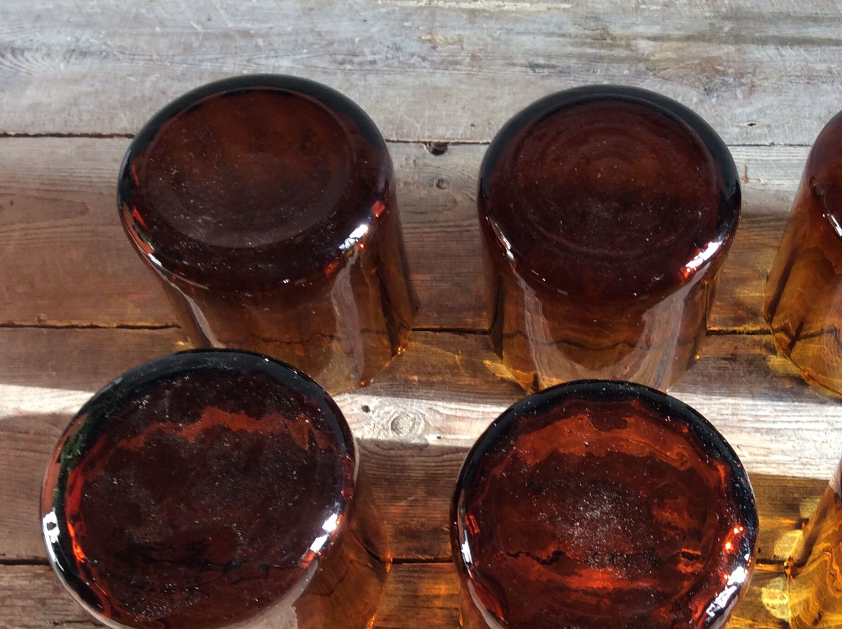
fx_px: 1093
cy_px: 388
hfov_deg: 41.6
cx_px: 559
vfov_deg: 32.0
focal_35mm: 45
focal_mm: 3.3
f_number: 2.4
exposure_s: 1/25
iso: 40
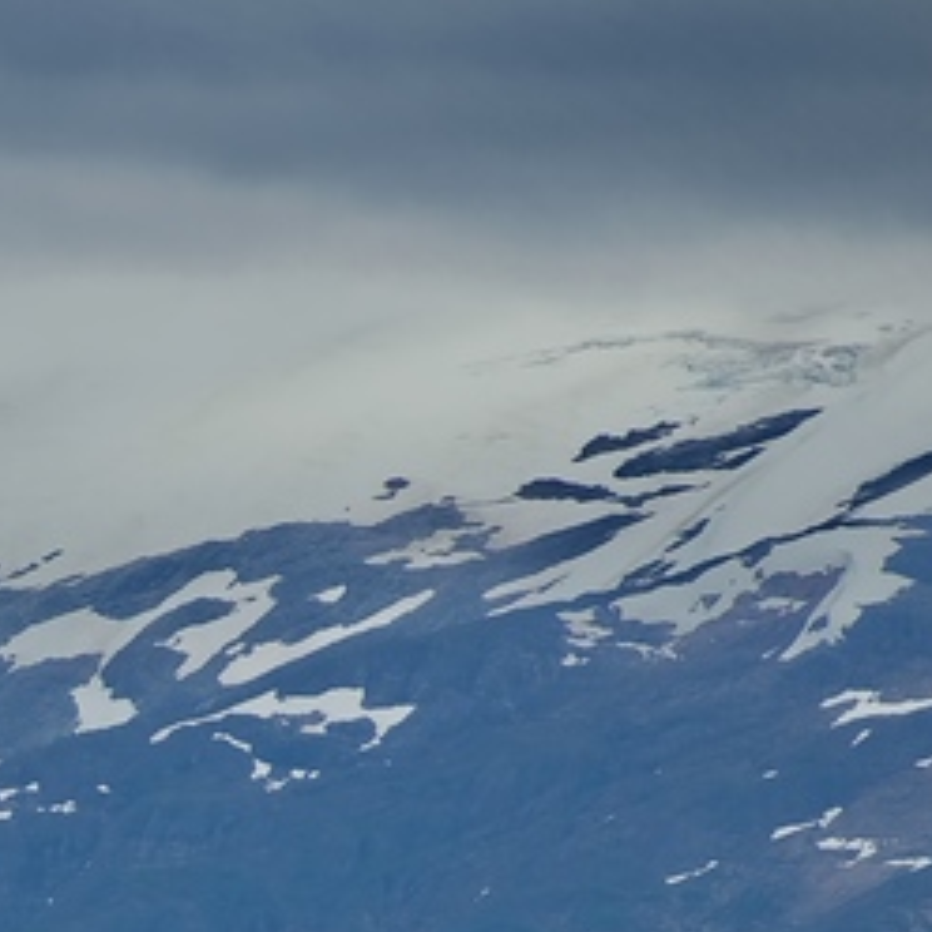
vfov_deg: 1.6
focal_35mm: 1098
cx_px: -613
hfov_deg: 1.6
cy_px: 1045
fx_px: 33446
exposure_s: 1/500
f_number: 6.3
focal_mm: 250
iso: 100
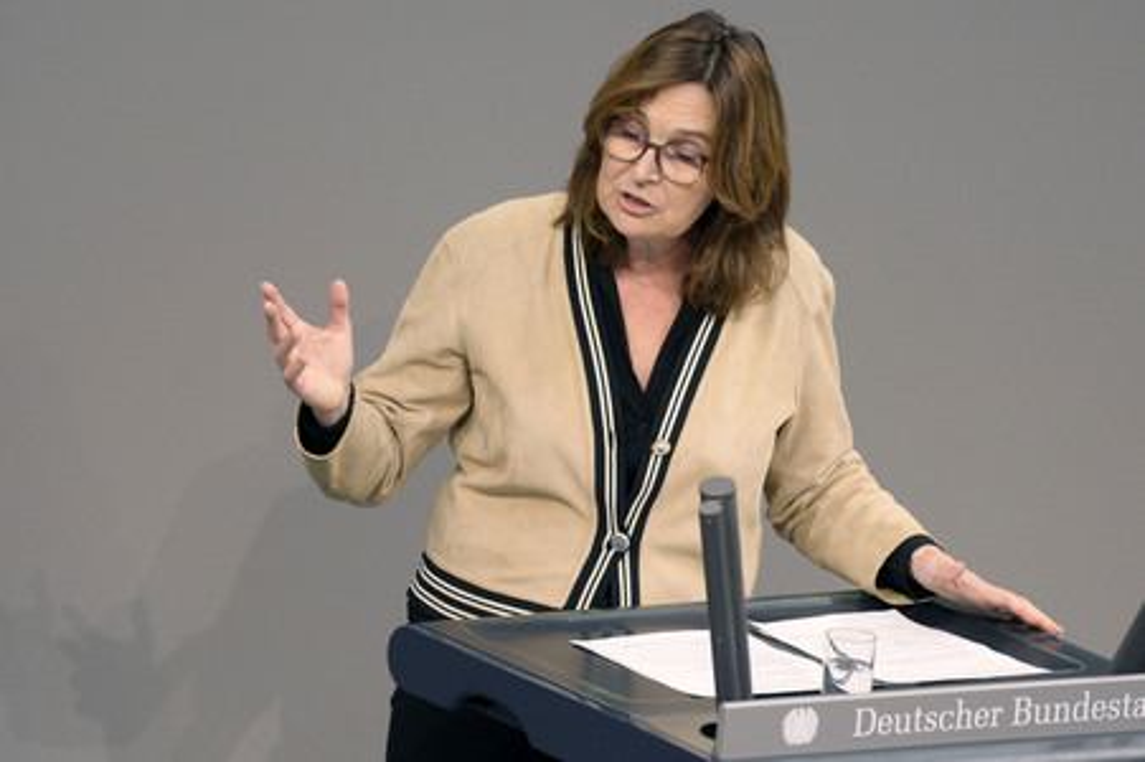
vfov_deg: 3.3
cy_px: 381
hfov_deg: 5.0
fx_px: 13030
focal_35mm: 410
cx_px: 572
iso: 10000
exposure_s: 1/250
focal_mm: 410
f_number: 5.6
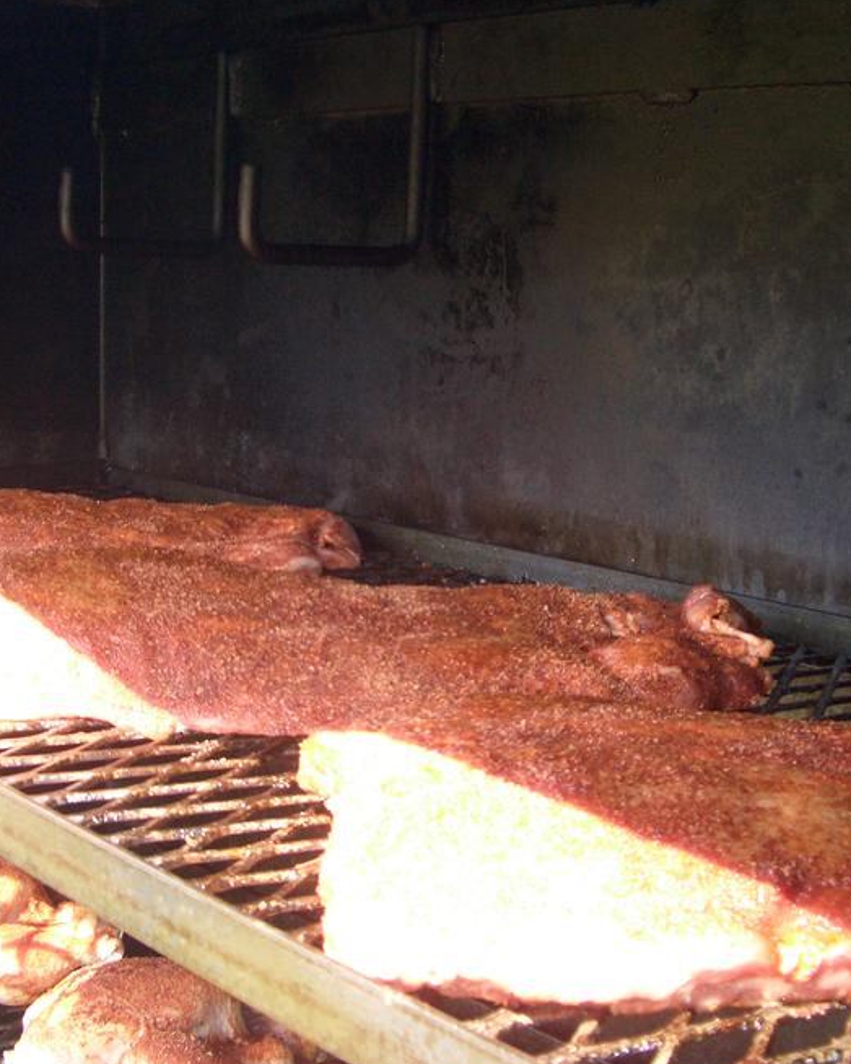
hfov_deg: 32.1
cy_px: 539
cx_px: 434
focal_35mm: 47
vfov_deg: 39.5
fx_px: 1480
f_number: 2.6
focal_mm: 5.8
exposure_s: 1/125
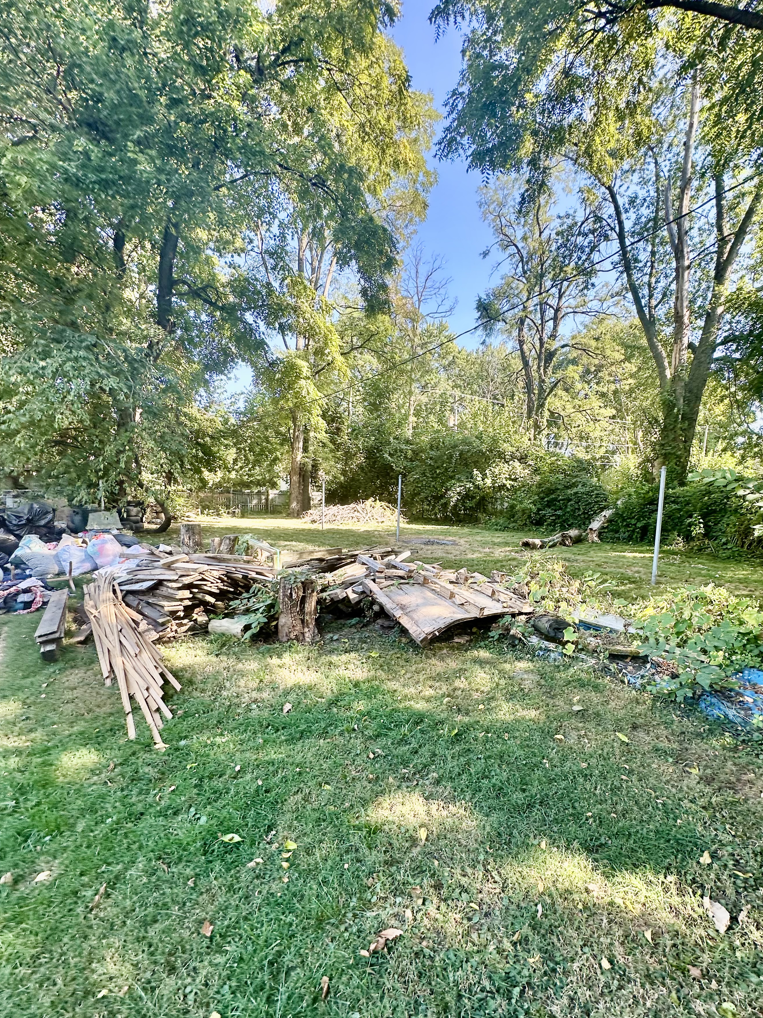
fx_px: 470
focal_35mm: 16
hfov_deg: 77.7
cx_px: 432
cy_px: 543
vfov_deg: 94.4
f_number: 2.2
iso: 40
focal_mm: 2.22
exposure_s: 1/194
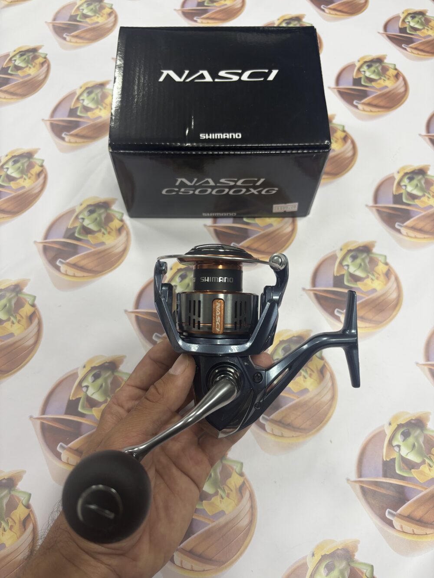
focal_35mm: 26
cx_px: 217
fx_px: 435
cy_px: 289
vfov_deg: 67.3
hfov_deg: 53.1
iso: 100
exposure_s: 1/60
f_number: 1.6
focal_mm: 5.96
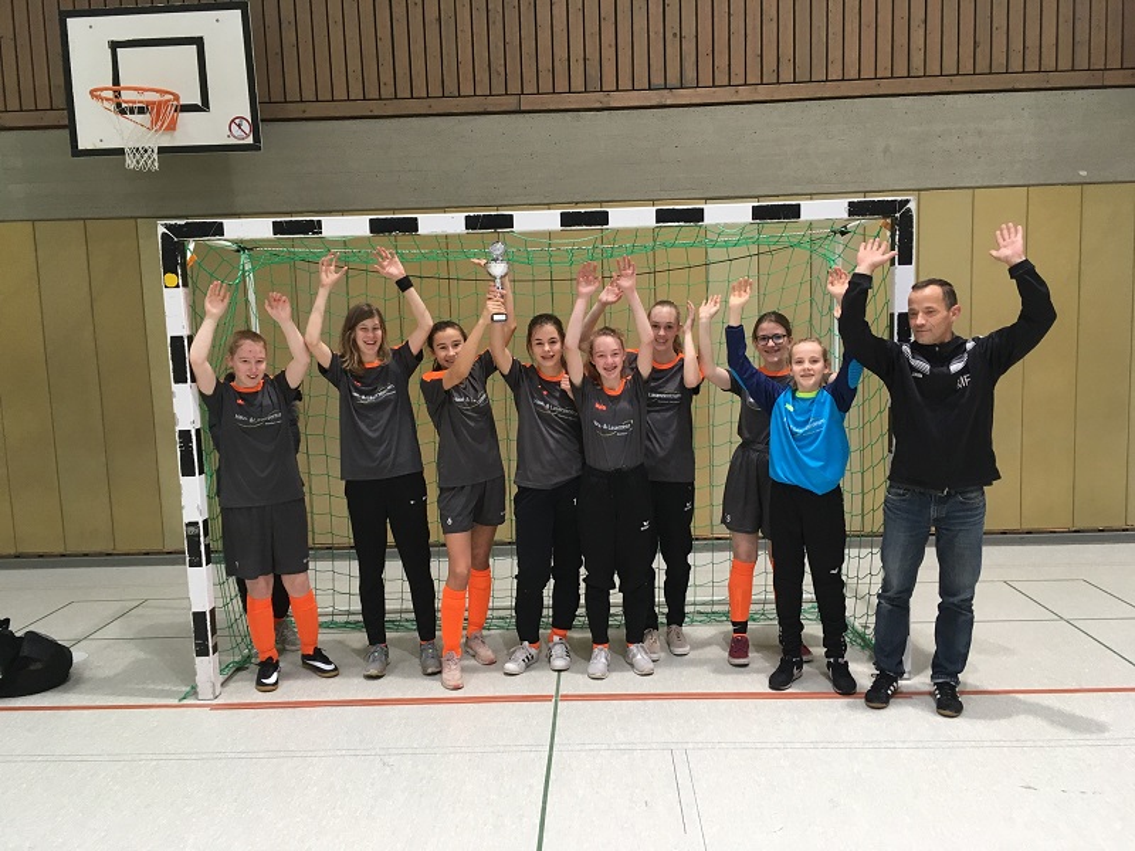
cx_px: 568
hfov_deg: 61.7
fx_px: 951
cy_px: 426
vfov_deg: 48.2
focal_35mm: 29
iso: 50
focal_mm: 4.15
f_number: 2.2
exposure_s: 1/33
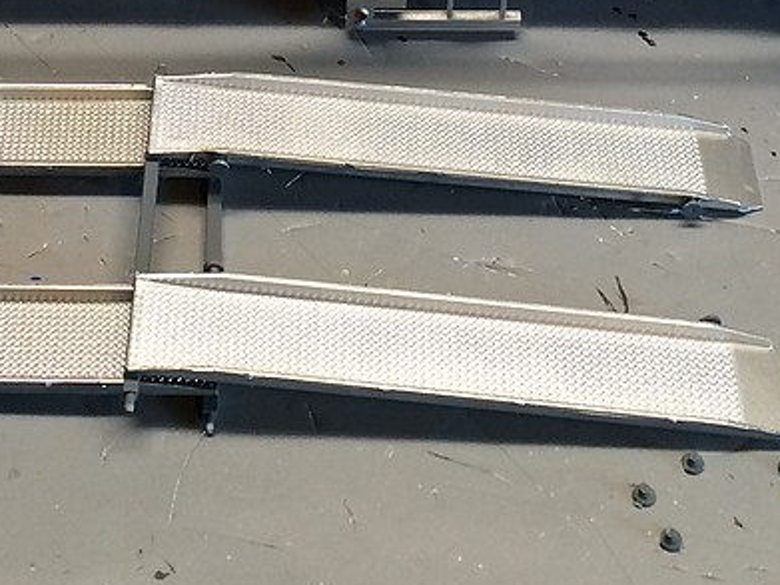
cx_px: 162
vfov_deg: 14.9
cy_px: -156
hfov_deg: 20.4
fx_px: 2140
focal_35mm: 95
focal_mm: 4.15
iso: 64
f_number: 2.2
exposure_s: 1/30
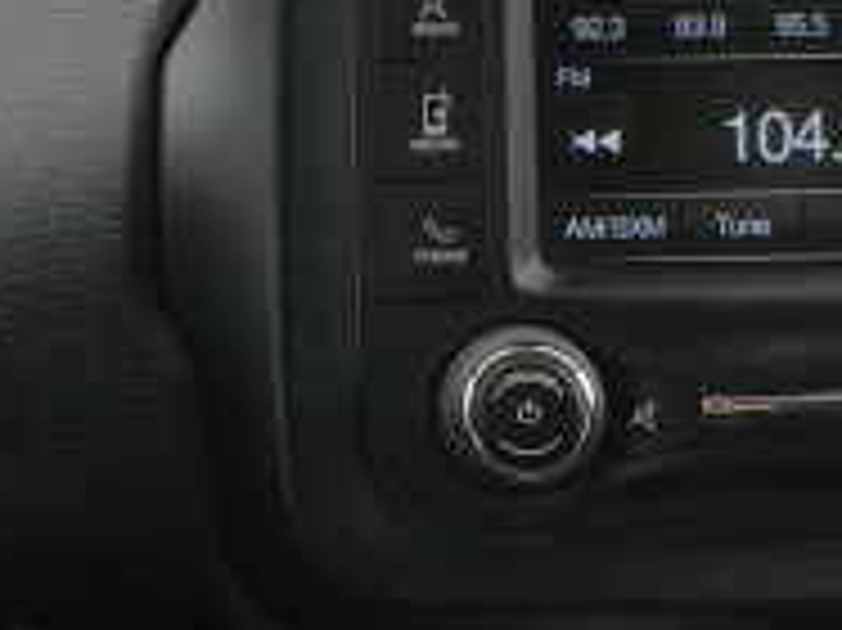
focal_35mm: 159
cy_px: 490
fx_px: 3865
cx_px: 482
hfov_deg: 12.4
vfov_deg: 9.3
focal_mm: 4.15
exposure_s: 1/120
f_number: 2.2
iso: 40
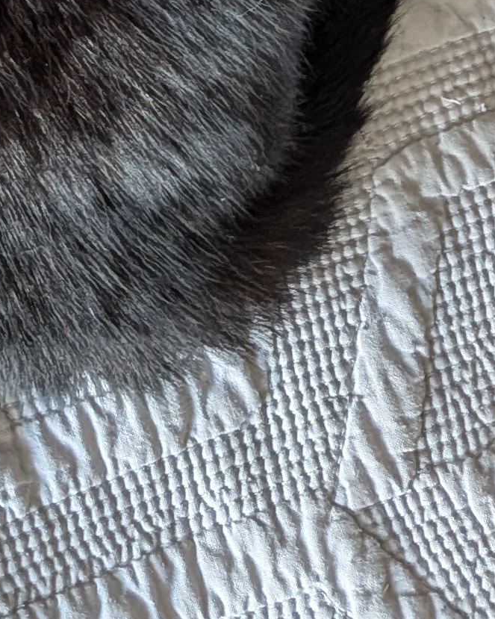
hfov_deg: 12.7
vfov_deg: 15.2
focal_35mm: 113
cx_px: -322
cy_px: -419
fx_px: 2070
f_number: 1.7
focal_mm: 4.53
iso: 277
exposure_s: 1/50
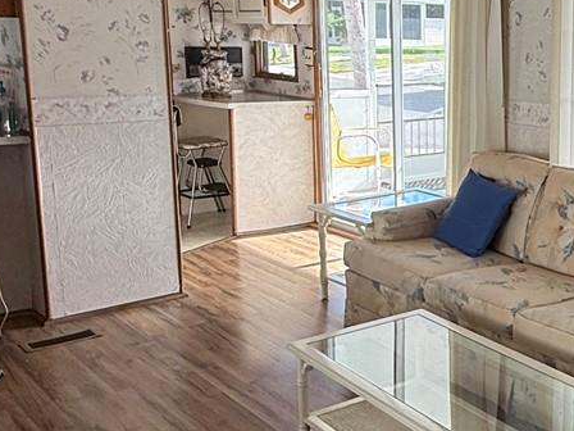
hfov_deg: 33.6
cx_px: 619
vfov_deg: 29.0
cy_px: 176
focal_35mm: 50
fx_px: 829
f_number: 2.2
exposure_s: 1/147
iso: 50
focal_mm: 2.22
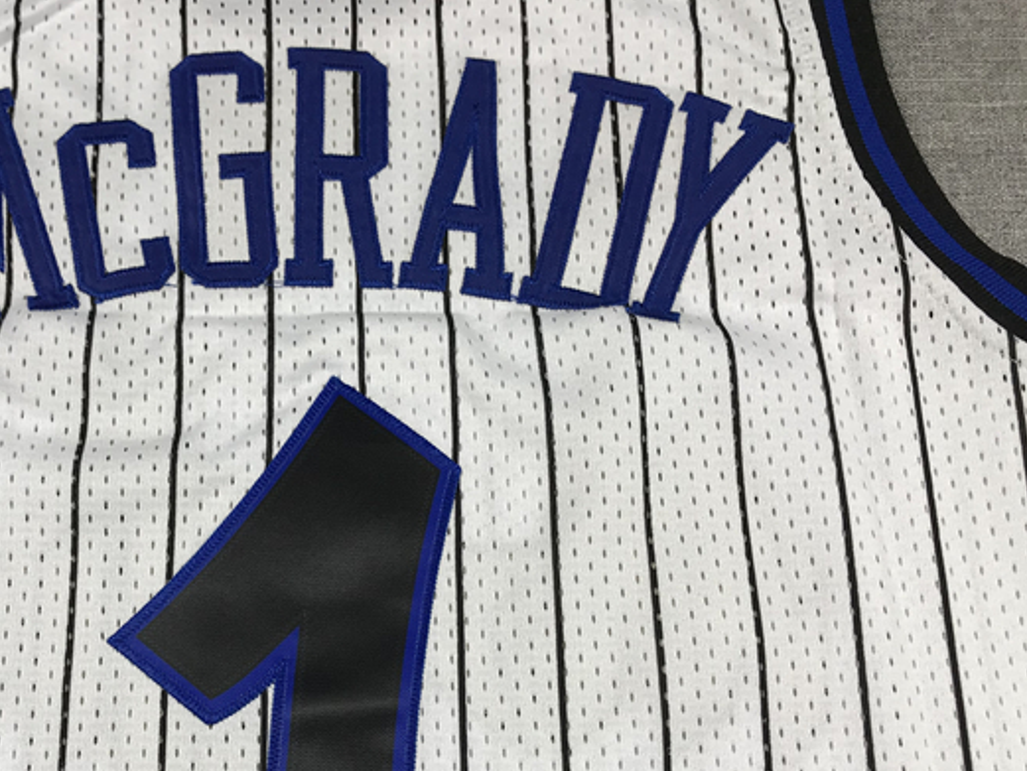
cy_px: 576
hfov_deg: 43.2
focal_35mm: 43
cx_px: 331
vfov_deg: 33.0
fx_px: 1276
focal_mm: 3.99
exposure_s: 1/100
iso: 25
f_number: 1.8
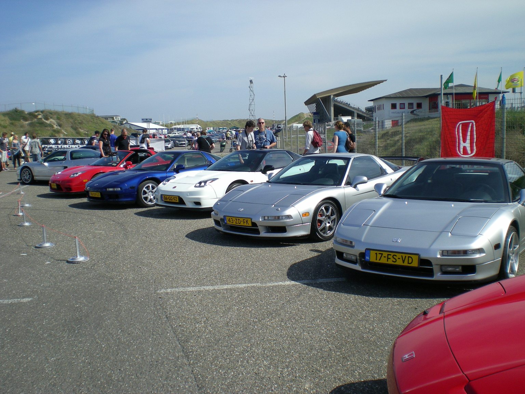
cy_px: 197
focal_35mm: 38
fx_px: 576
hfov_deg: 49.0
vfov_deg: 37.7
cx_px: 262
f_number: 4.6
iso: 50
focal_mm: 6.3
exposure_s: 1/436
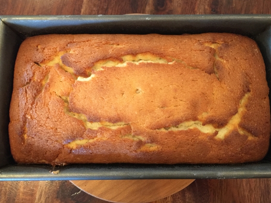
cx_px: 134
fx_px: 258
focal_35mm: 33
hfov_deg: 55.3
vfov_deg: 42.9
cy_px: 90
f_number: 2.2
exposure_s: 1/10
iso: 125
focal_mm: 4.15
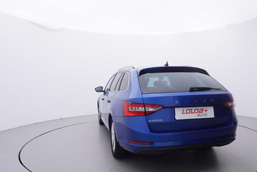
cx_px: 148
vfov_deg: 43.8
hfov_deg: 62.2
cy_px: 106
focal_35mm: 30
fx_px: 212
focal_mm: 15
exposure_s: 1/80
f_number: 5
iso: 200
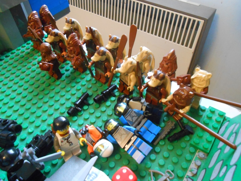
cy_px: 90
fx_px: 209
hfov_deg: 60.0
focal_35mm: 30
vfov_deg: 46.8
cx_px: 120
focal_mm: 5.3
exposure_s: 1/5
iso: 800
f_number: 3.8
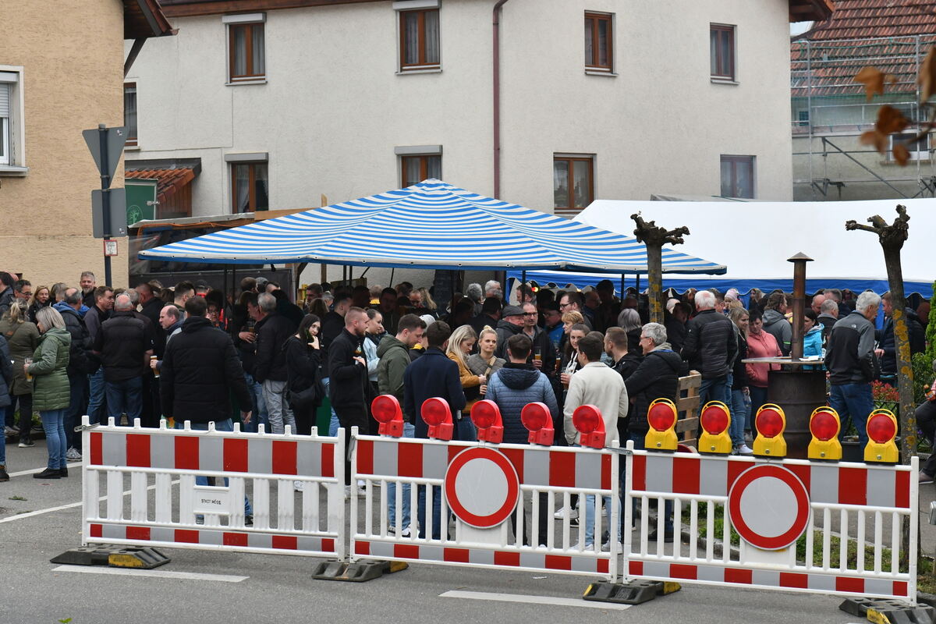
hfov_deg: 19.5
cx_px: 468
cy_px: 312
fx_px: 2730
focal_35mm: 105
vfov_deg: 13.0
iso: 1000
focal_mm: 70
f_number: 6.3
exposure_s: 1/160
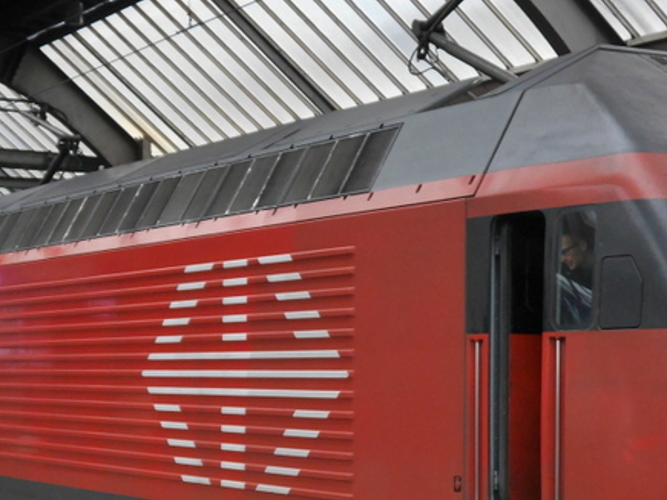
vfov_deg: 16.0
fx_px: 1772
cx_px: 485
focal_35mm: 92
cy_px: 330
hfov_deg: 21.2
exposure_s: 1/125
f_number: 4.2
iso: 800
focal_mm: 20
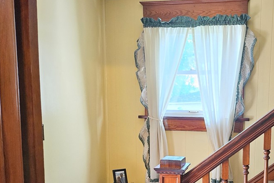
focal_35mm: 39
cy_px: 143
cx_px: 193
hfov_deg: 48.3
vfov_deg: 33.4
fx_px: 297
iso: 400
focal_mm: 5
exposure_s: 1/120
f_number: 1.8
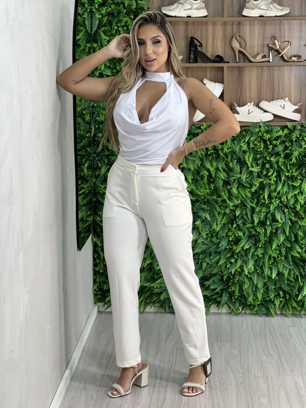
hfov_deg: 19.1
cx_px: 153
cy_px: 204
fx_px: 907
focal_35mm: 77
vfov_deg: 25.3
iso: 125
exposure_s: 1/120
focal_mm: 9
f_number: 2.8
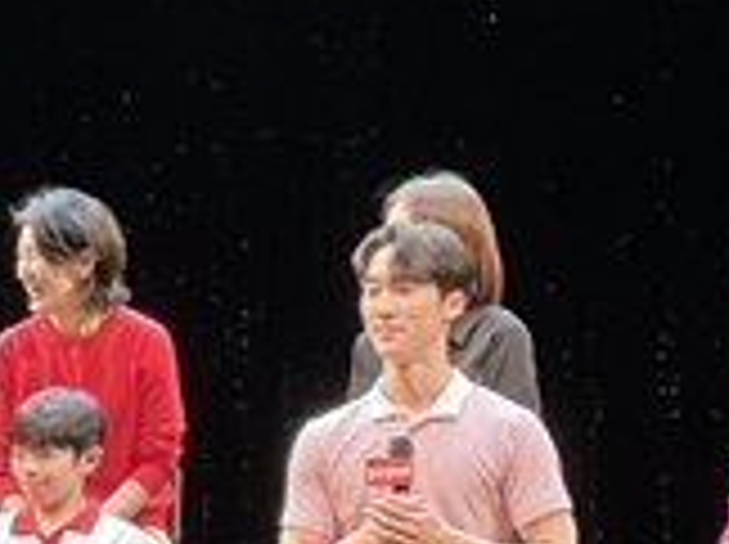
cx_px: -364
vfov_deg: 4.9
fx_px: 6414
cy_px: 229
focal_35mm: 305
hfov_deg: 6.4
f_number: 2.8
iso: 160
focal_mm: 9
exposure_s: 1/38
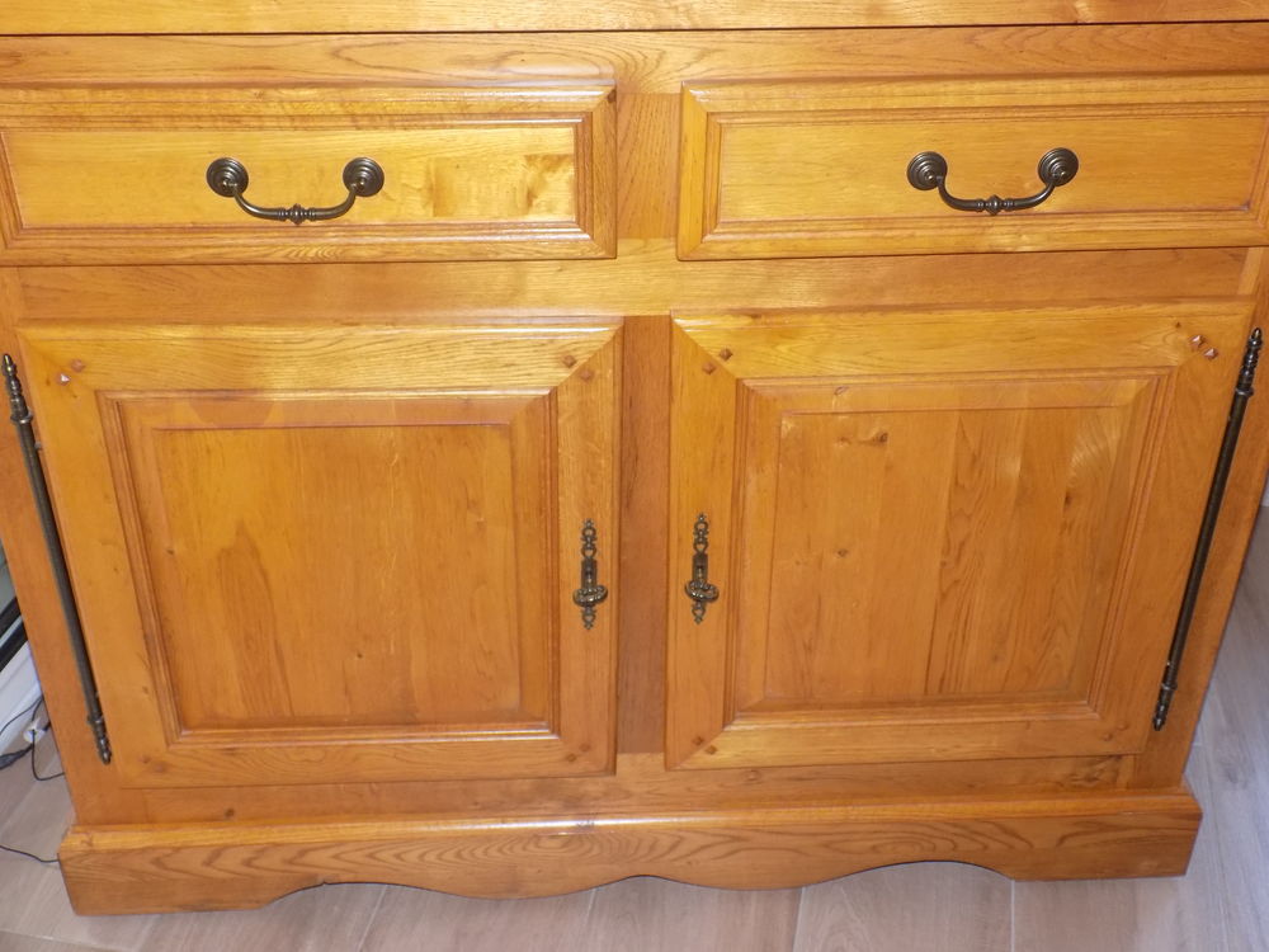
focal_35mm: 41
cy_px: 476
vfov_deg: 35.1
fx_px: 1503
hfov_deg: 45.8
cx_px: 634
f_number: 3.6
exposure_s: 1/30
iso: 200
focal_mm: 7.3
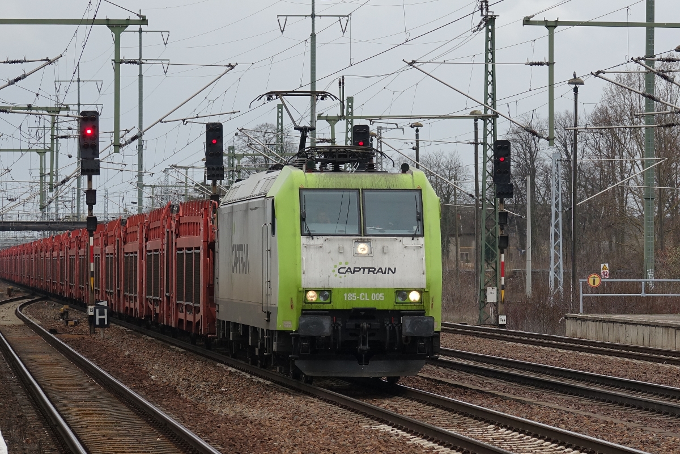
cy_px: 227
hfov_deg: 14.8
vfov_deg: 9.9
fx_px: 2625
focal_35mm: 139
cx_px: 340
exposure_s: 1/250
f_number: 4
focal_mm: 51.14
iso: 100
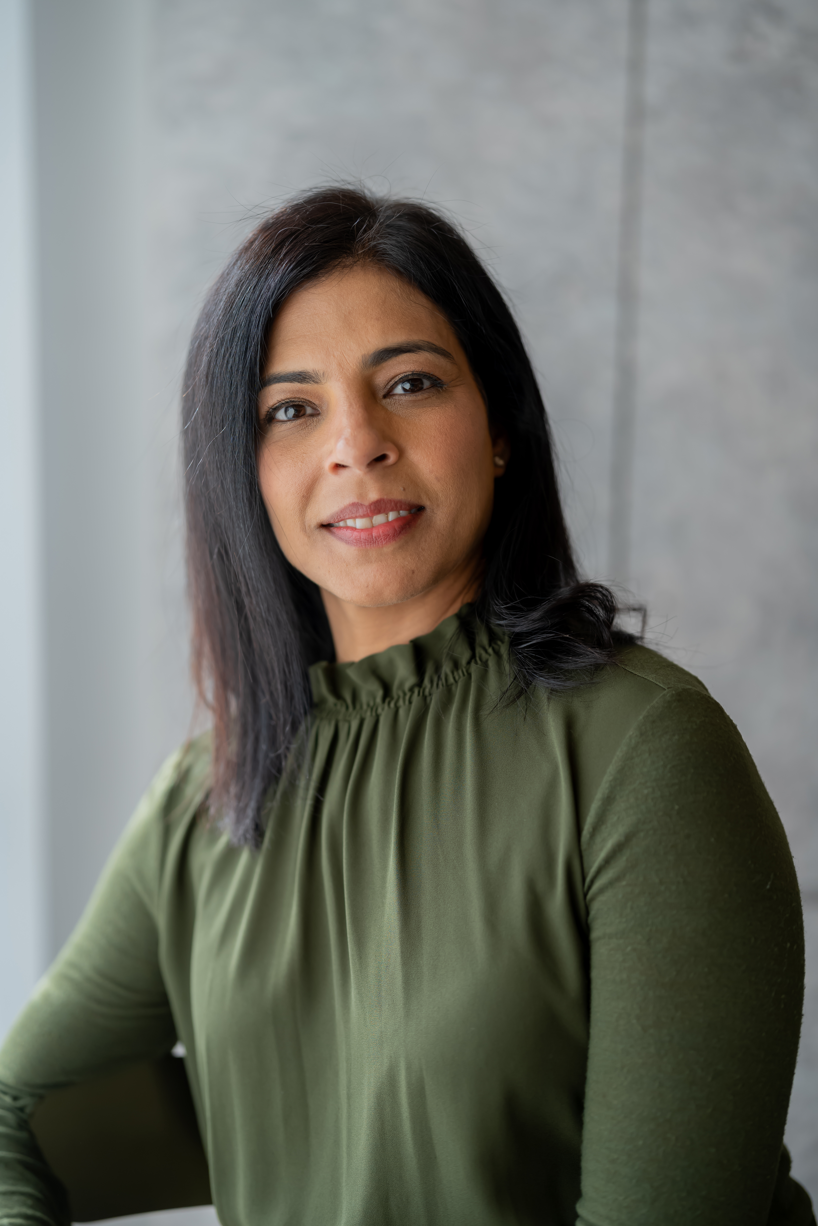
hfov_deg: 27.0
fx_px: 1704
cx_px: 409
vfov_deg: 39.6
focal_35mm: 50
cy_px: 613
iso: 160
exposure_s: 1/800
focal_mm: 50
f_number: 1.4
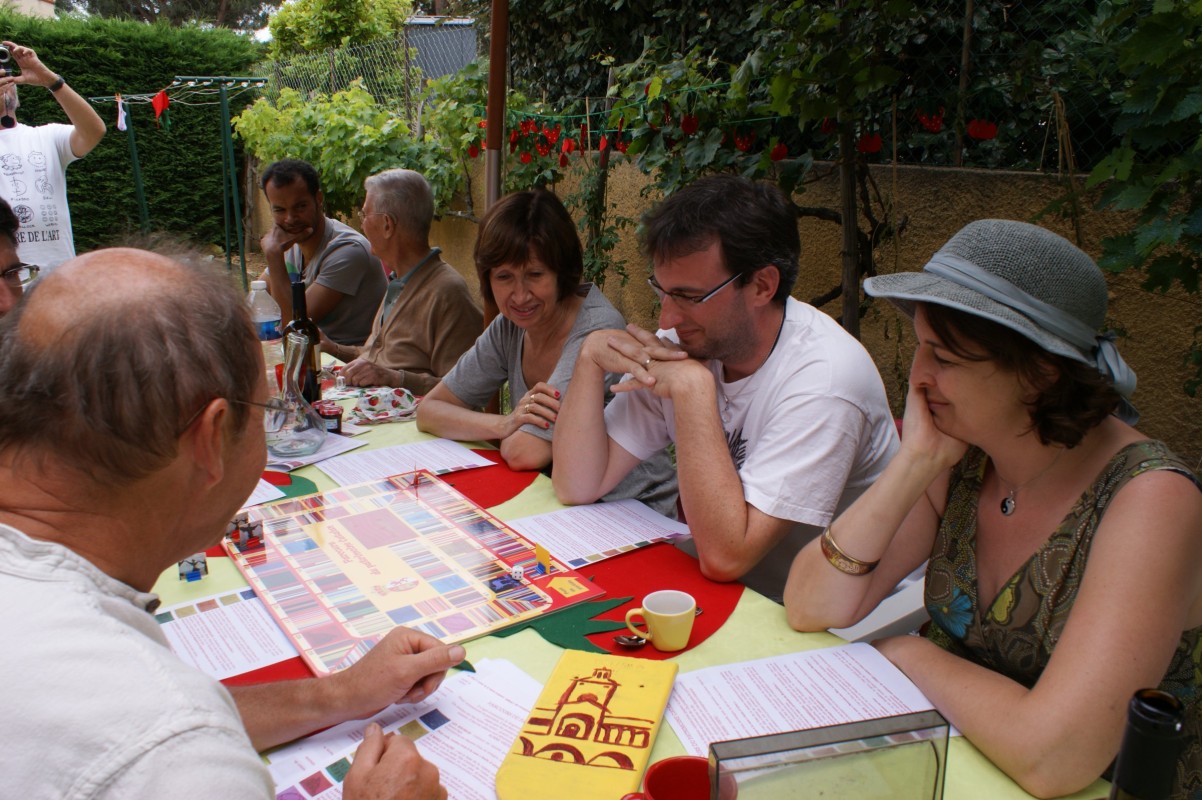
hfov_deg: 62.0
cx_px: 601
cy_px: 400
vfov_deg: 43.6
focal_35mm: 30
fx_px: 1001
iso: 100
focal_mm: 20
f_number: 9
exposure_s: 1/80
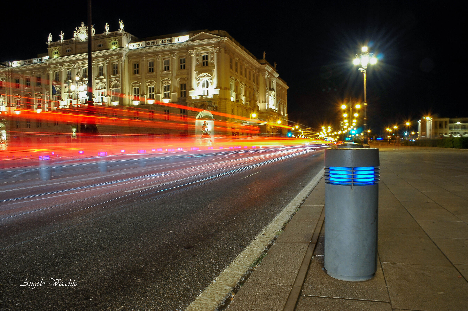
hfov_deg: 67.4
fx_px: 351
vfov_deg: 47.8
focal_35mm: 27
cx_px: 234
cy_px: 156
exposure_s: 8
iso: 200
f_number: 18
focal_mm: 18
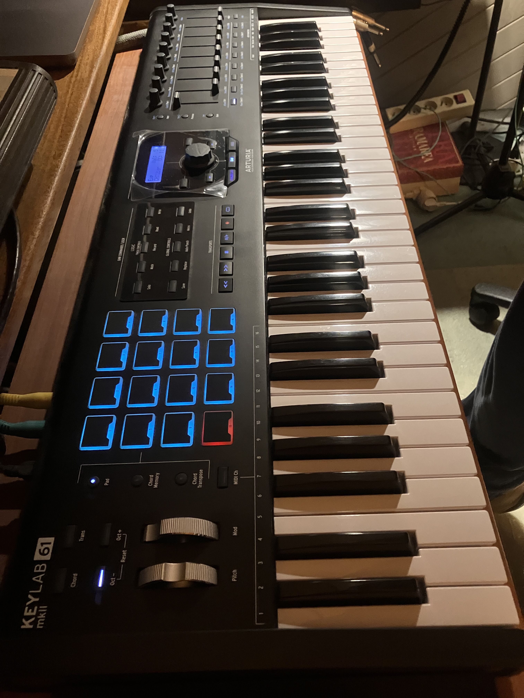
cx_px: 262
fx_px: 565
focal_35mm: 28
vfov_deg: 63.4
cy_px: 349
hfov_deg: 49.7
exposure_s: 1/25
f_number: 1.8
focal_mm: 3.99
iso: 640
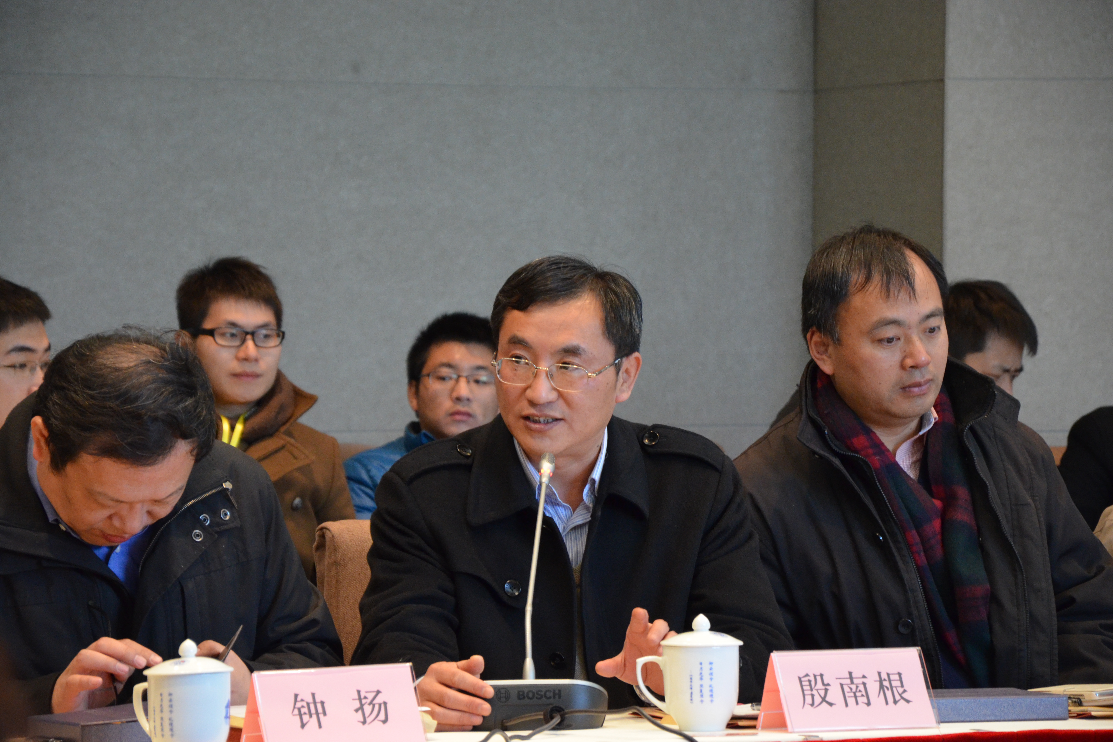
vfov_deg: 8.7
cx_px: 558
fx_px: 4900
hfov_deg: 13.0
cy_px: 371
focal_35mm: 159
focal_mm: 105
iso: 2000
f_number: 5.6
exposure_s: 1/30
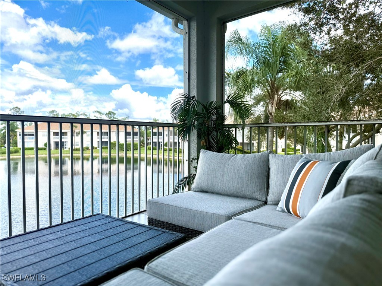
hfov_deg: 71.6
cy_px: 143
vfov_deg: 56.8
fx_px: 265
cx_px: 191
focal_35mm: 24
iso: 100
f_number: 1.78
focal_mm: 6.76
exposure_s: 1/2000
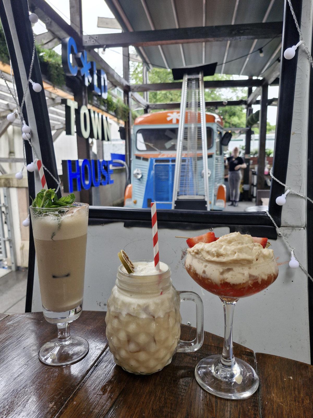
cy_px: 209
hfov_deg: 58.9
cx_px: 156
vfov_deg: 73.9
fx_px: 277
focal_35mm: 23
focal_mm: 5.5
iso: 64
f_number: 1.8
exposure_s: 1/180
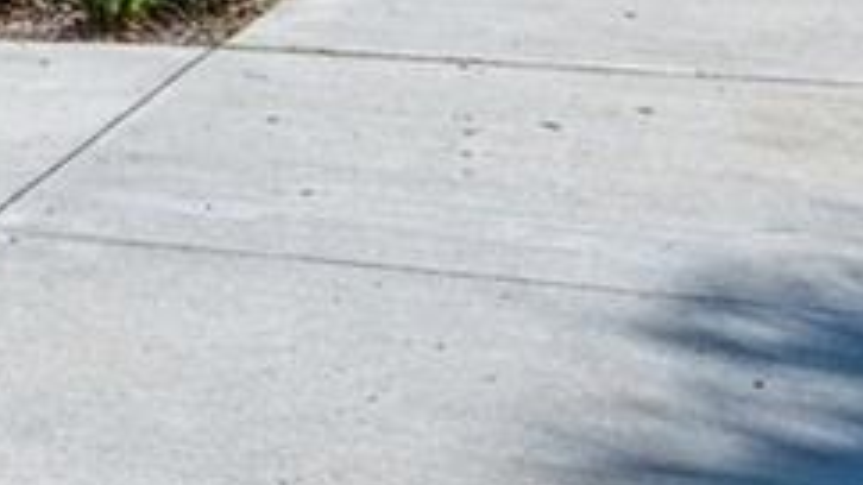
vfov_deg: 10.9
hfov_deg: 14.2
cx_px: -1188
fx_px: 2379
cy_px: -387
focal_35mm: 104
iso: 250
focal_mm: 15
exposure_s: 1/200
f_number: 7.1
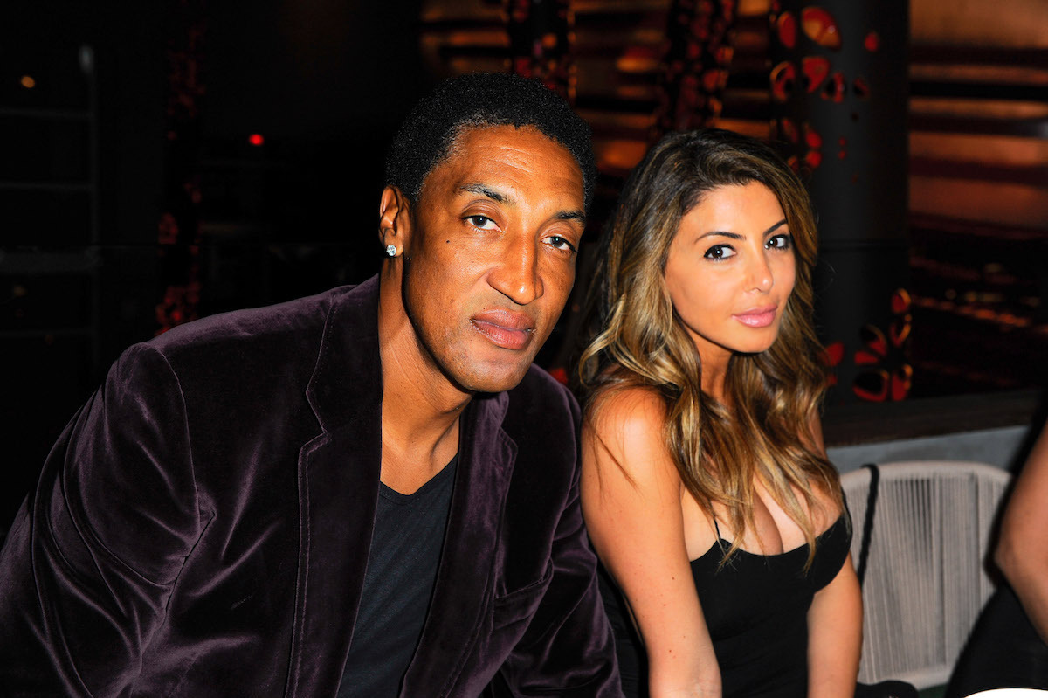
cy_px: 349
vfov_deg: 31.9
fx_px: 1222
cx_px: 524
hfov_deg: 46.4
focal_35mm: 42
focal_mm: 42
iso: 400
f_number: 4.5
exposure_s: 1/40
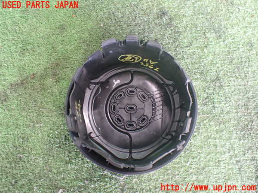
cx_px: 129
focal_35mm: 30
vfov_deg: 46.8
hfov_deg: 60.0
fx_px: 224
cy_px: 96
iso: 800
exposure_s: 1/40
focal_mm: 5.4
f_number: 2.3
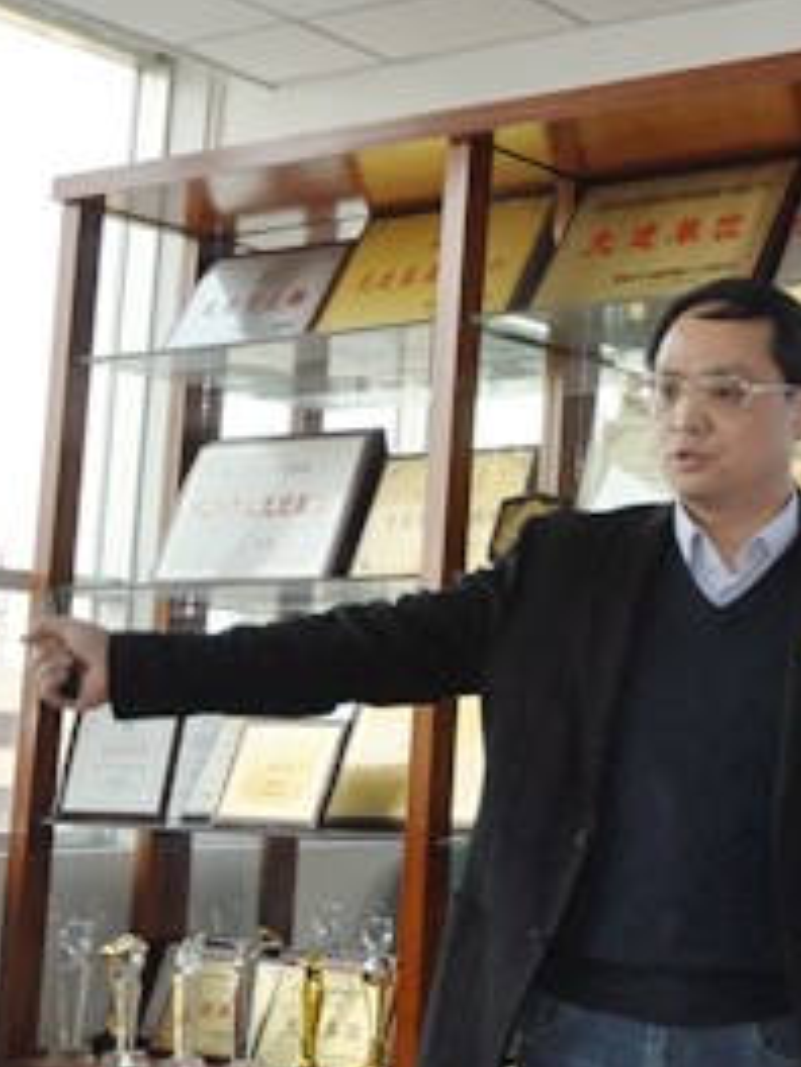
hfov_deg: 21.1
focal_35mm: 59
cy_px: 503
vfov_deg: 32.7
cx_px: 1189
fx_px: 1820
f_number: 3.5
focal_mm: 18
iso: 800
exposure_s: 1/100
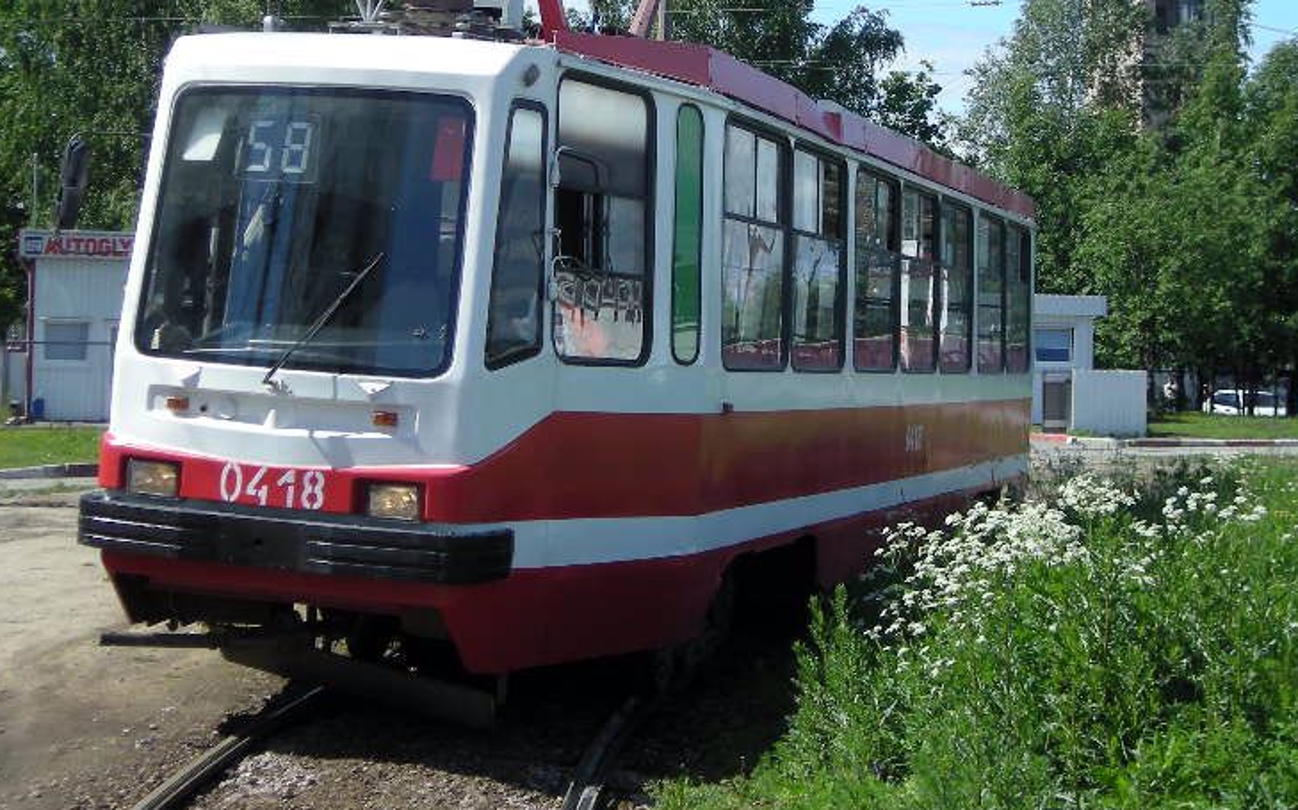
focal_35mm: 73
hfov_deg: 28.2
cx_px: 620
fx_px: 2581
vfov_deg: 17.7
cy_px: 167
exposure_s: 1/155
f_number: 6.4
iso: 50
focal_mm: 7.9
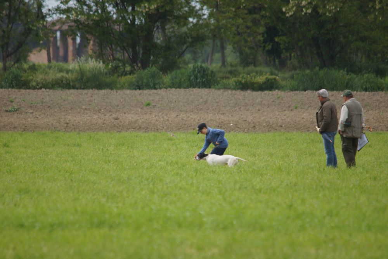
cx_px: 194
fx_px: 8084
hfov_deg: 2.7
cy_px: 130
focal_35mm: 750
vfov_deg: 1.8
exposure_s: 1/2000
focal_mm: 500
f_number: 6.3
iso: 640
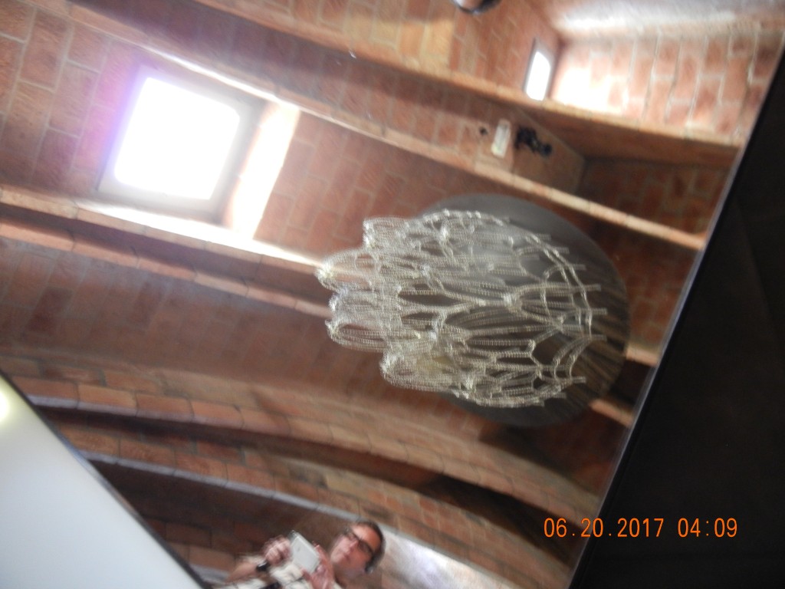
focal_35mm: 30
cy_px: 294
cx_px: 392
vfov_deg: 46.8
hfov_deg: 60.0
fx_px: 680
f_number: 3.5
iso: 474
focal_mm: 5.4
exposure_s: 1
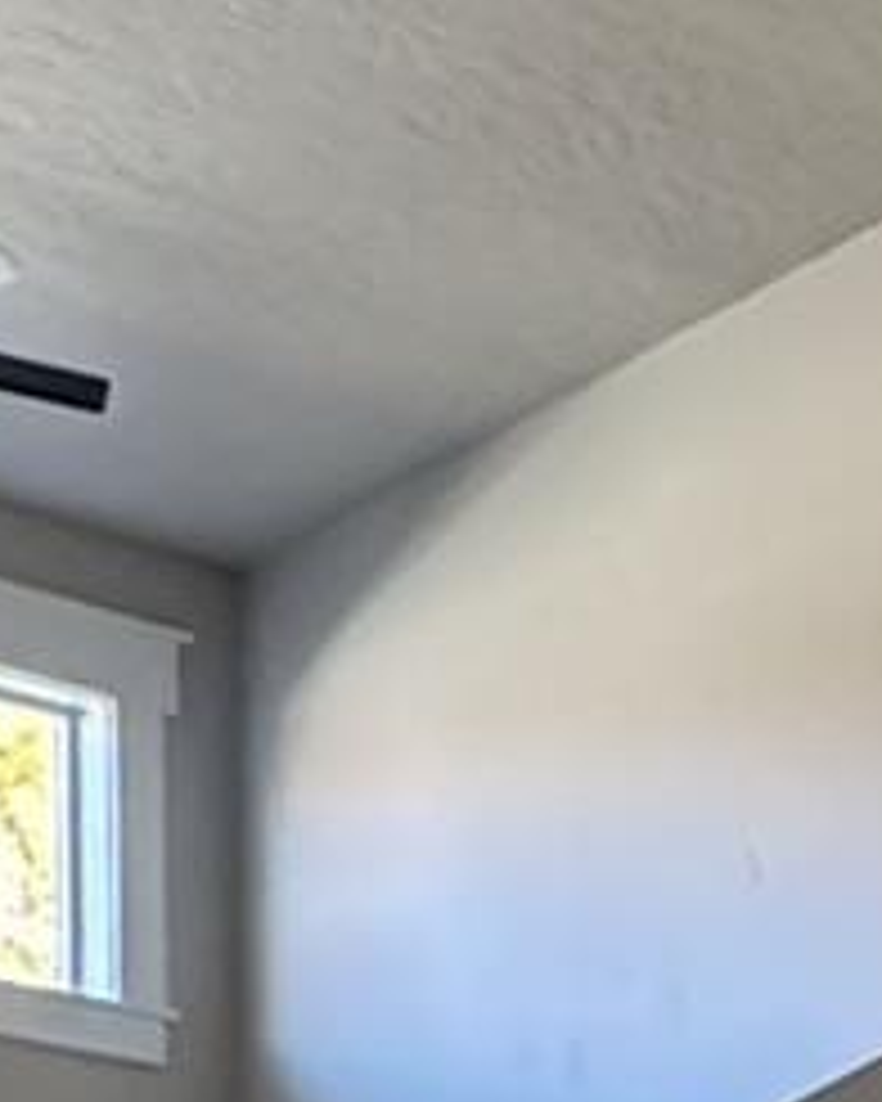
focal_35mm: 114
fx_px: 3720
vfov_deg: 14.3
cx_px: 2318
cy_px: 2155
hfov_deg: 10.8
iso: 320
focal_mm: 2.22
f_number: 2.2
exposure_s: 1/85
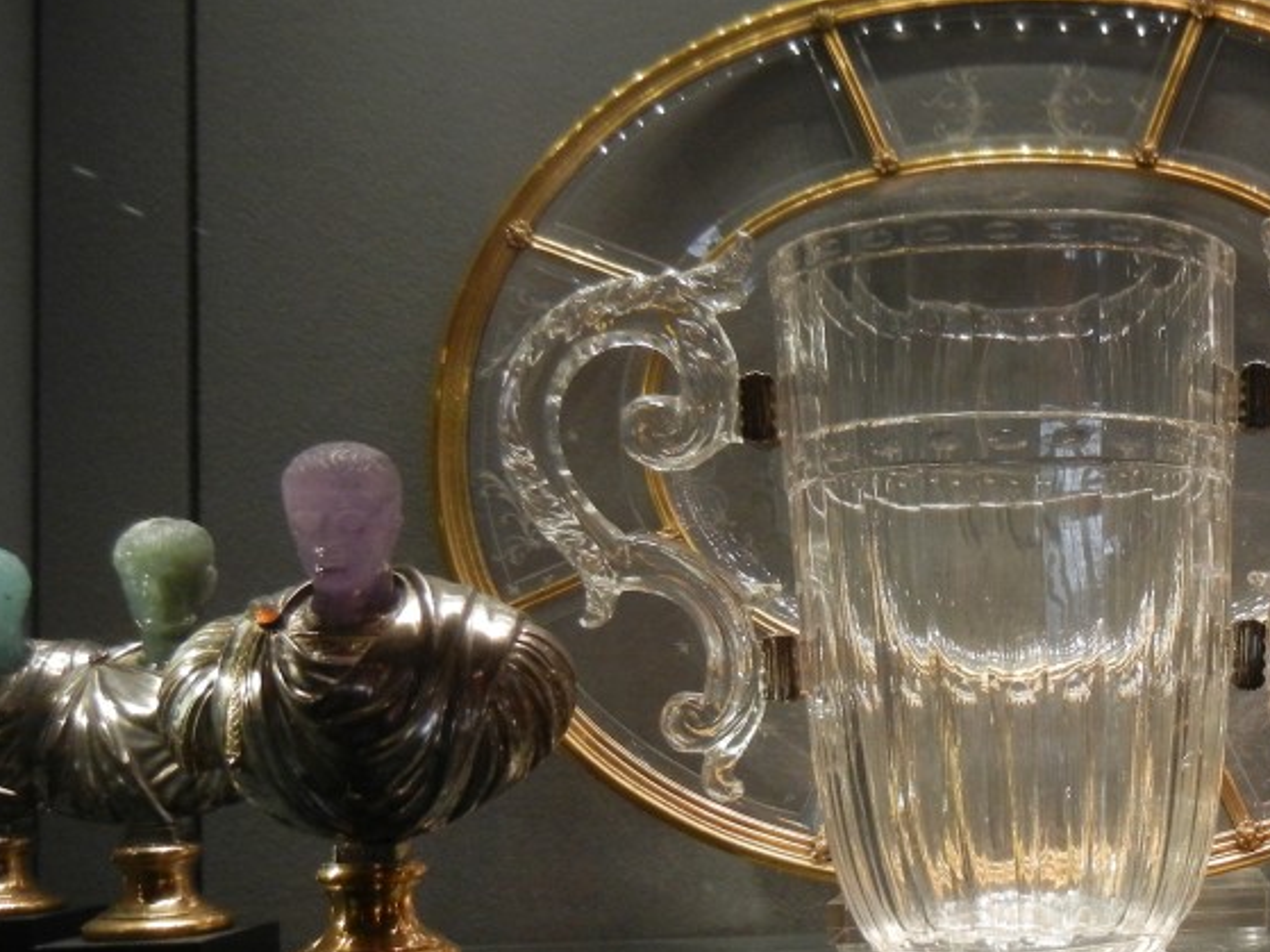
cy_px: 563
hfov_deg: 33.1
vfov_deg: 26.5
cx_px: 1152
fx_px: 2017
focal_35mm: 55
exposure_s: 1/19.6
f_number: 3.5
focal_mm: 5.4
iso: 400
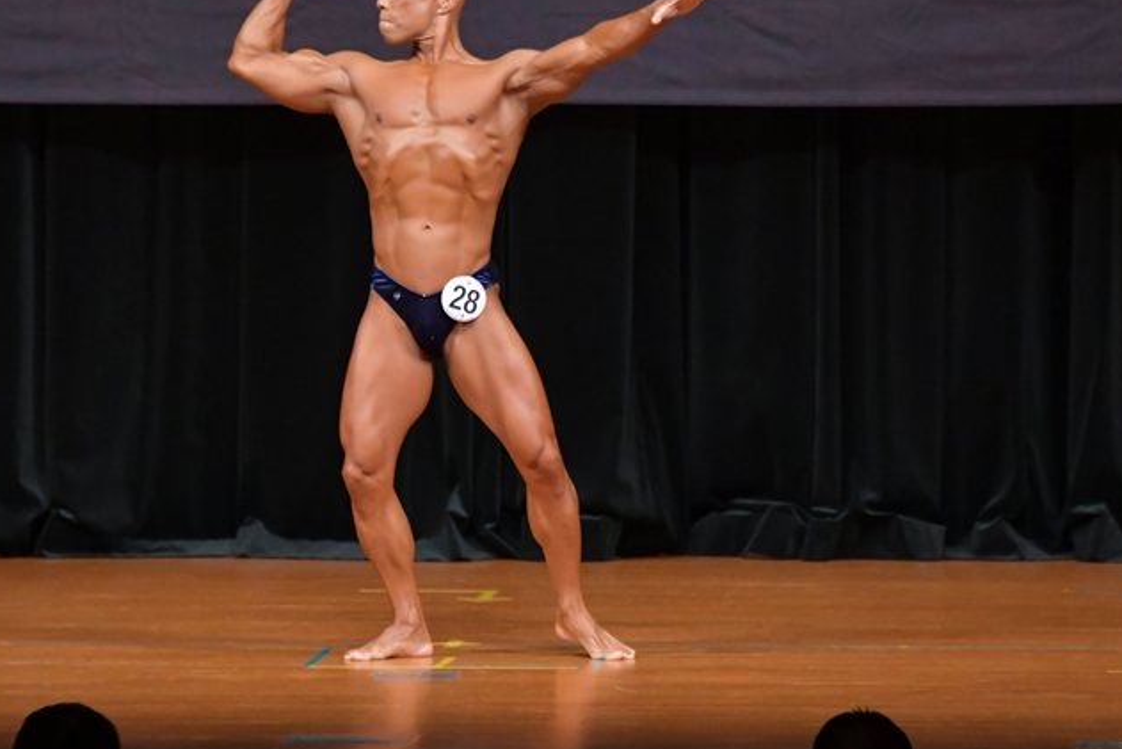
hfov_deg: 5.9
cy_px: 295
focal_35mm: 350
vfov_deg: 3.9
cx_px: 499
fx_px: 10910
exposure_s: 1/400
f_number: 5.6
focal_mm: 190
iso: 5000
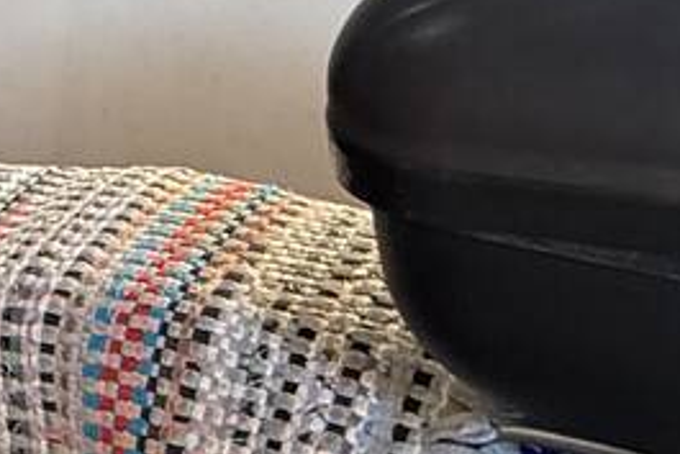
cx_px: -616
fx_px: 1493
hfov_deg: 18.5
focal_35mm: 79
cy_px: -210
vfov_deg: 16.0
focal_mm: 2.22
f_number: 2.2
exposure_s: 1/60
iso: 250
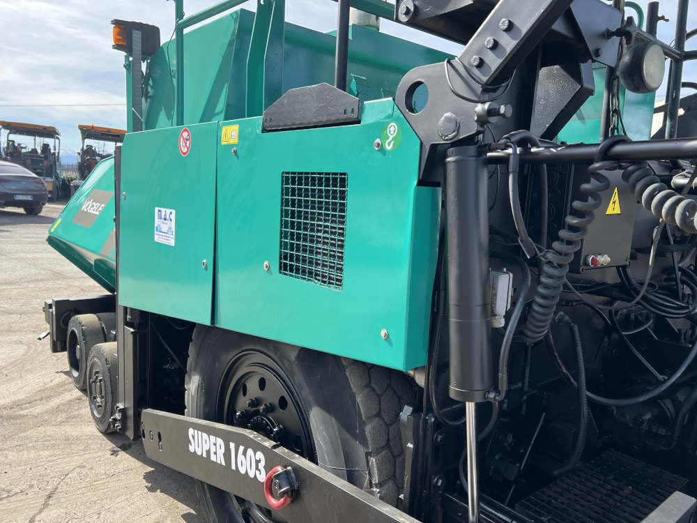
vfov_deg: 53.1
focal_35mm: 26
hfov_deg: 67.3
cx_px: 348
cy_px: 262
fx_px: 524
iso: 50
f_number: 1.5
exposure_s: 1/1224
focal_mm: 5.7
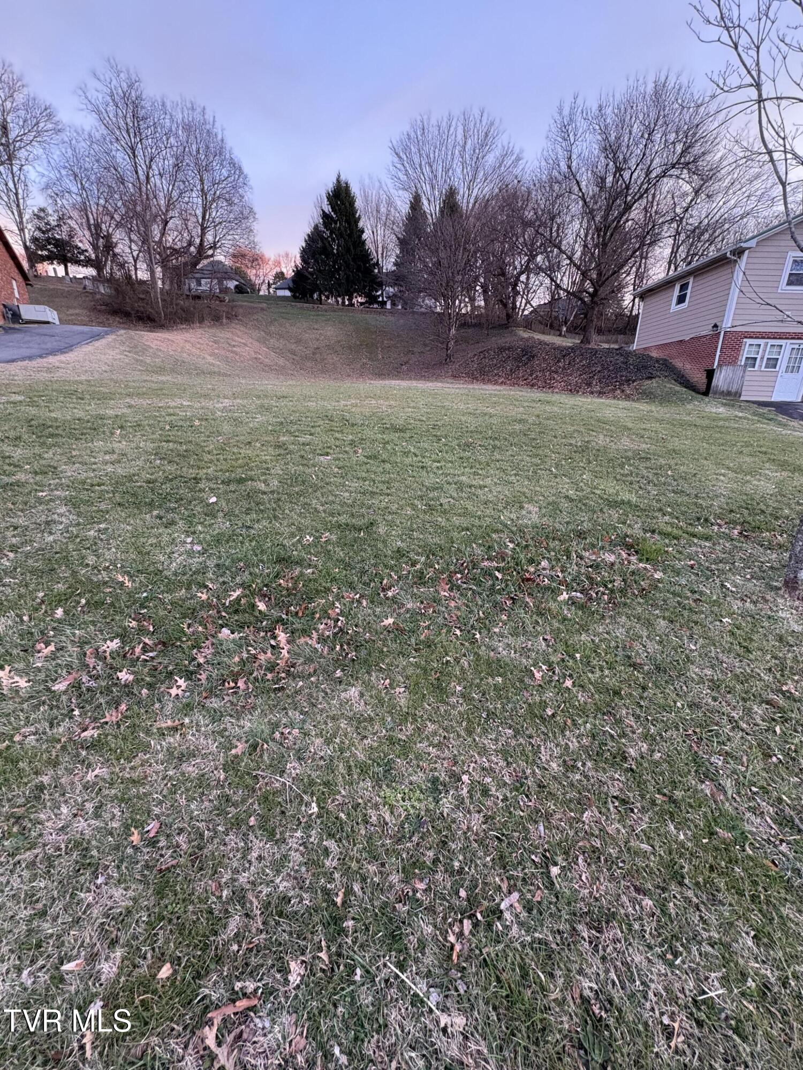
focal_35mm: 14
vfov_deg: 102.1
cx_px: 402
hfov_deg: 85.7
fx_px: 433
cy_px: 535
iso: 250
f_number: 2.2
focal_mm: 2.22
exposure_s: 1/60
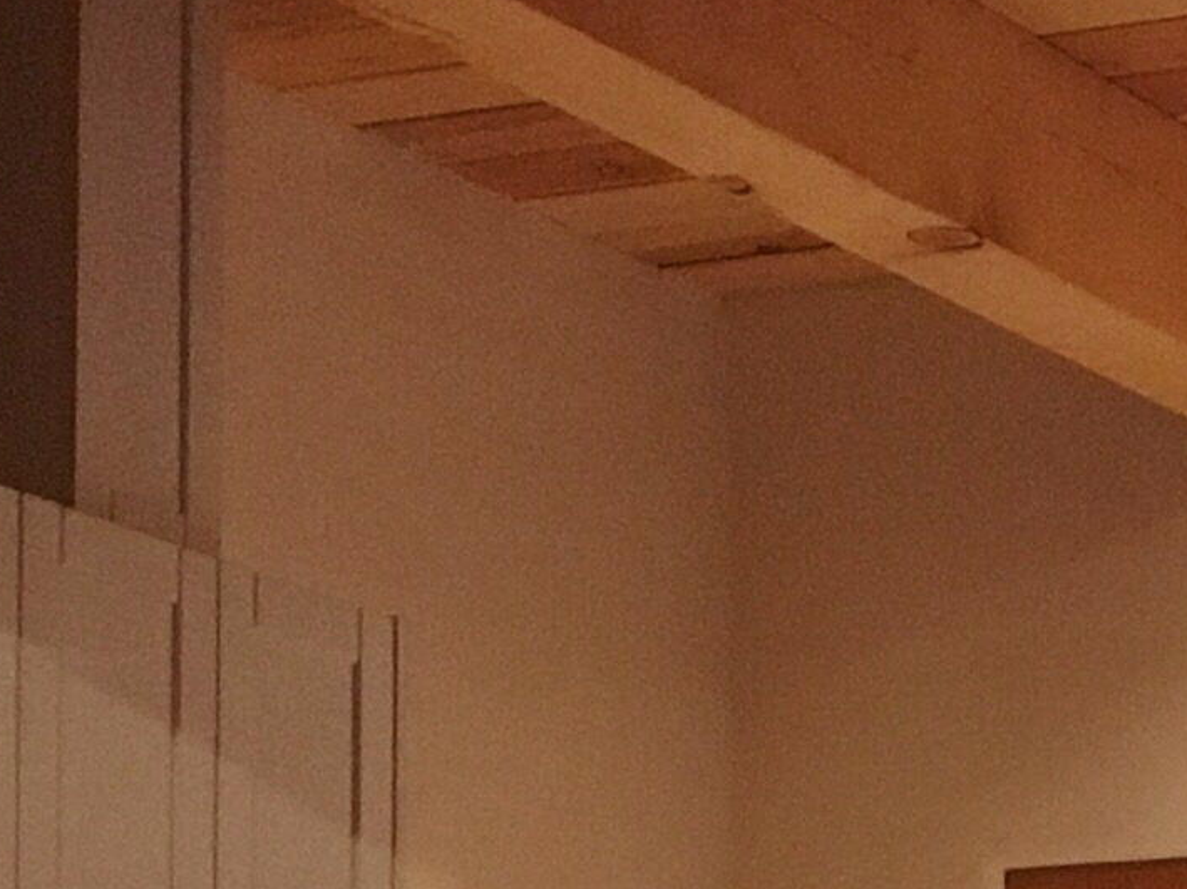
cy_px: 1681
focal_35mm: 165
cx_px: 1395
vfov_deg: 8.6
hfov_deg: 11.8
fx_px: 5655
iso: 125
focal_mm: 4.15
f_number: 2.2
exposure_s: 1/30
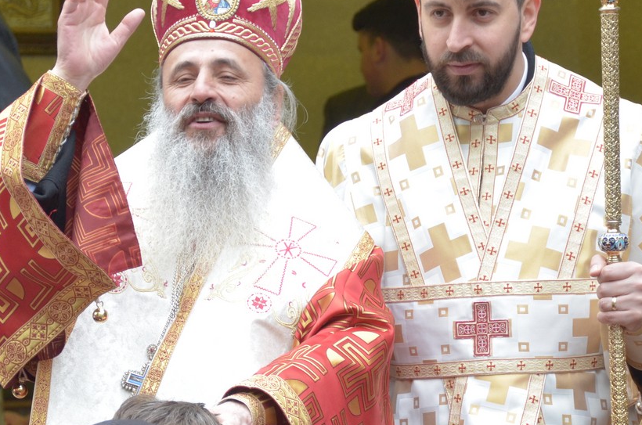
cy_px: 315
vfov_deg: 4.9
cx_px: 319
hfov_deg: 7.4
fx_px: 4983
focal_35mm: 280
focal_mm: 80
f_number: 5.3
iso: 640
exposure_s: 1/250
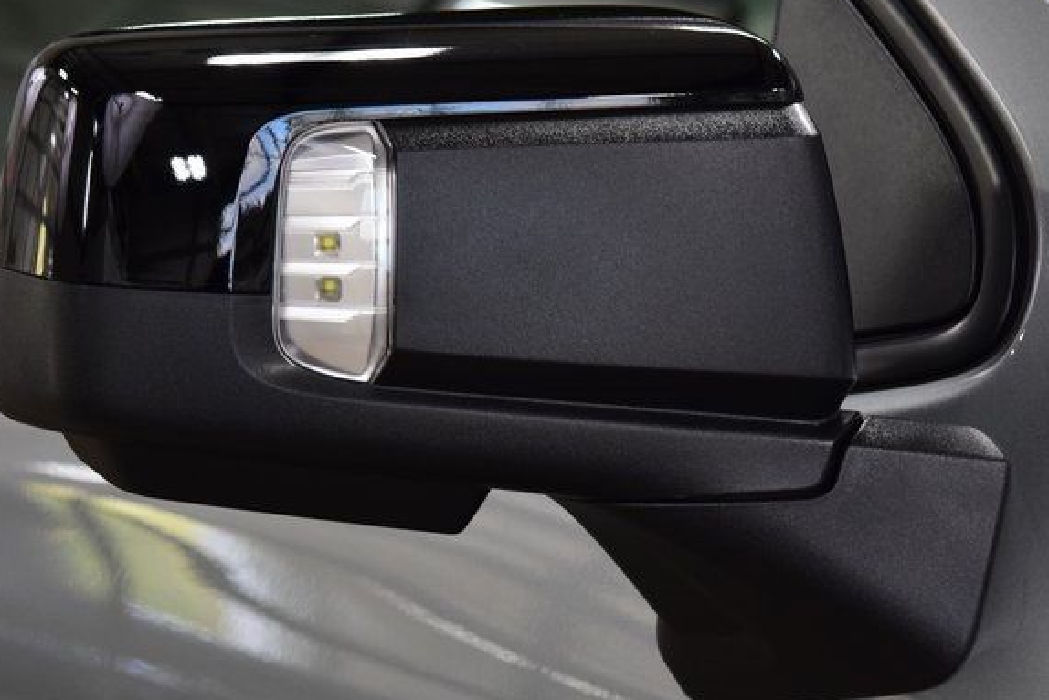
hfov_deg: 21.0
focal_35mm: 97
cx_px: 499
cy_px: 363
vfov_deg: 14.1
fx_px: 2827
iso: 1600
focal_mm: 58
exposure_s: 1/125
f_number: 5
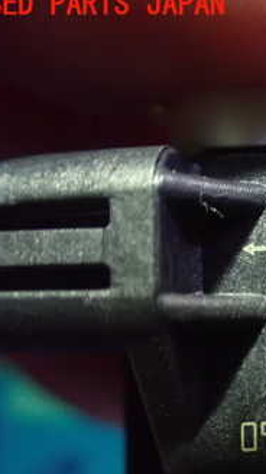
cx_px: 396
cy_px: 313
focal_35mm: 60
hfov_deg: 18.0
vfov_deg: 34.6
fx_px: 752
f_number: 2.3
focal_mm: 5.4
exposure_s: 1/30
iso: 1600
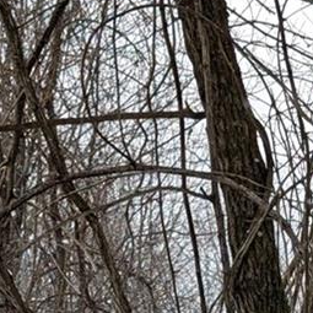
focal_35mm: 170
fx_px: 1739
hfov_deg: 10.2
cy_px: 571
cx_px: 11
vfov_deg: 9.7
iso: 18
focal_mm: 6.9
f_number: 1.68
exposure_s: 1/822
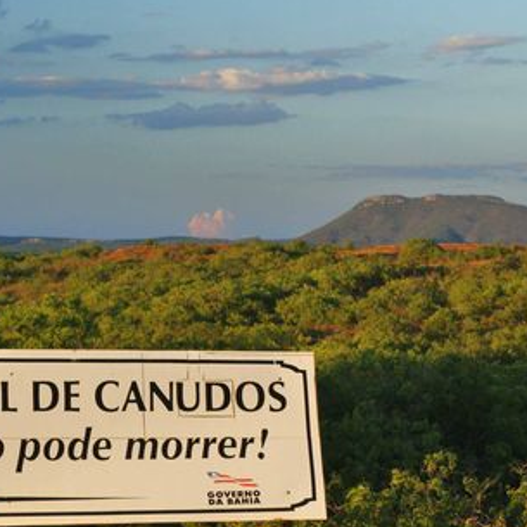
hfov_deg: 11.4
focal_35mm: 153
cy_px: 358
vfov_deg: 11.4
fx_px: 2635
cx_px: 114
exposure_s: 1/125
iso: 400
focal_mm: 50
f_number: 8
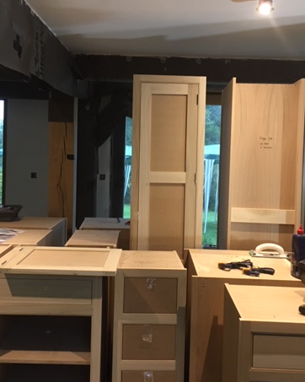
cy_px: 166
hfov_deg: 37.3
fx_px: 452
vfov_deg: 45.7
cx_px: 148
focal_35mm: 40
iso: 160
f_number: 2.2
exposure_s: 1/33
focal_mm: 4.15
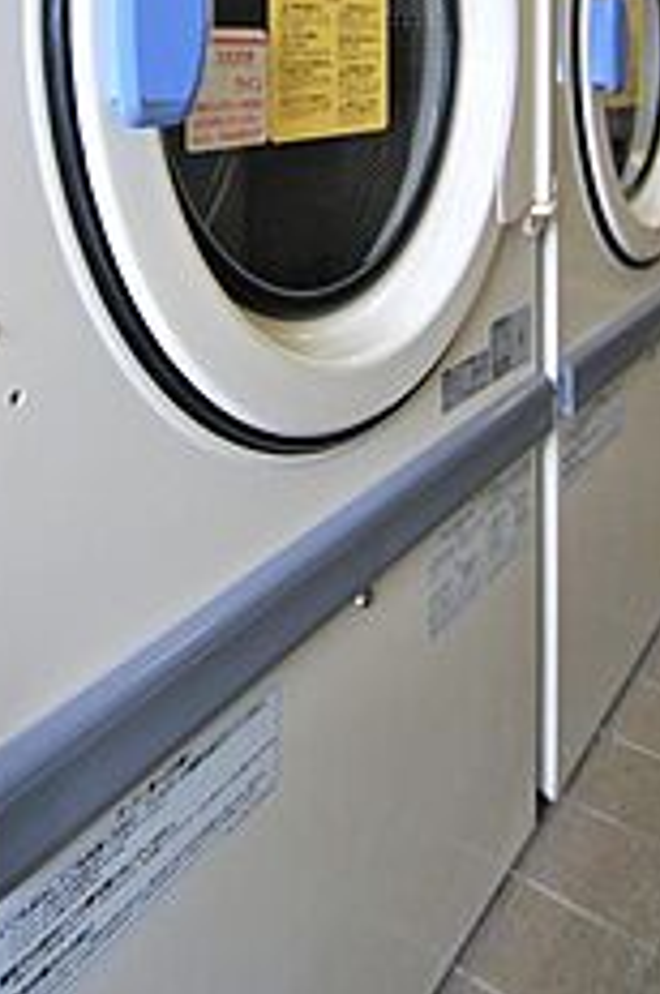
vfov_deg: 51.1
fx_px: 855
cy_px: 47
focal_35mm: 31
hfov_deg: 41.6
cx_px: 212
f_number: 3.5
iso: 160
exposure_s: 1/30
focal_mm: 10
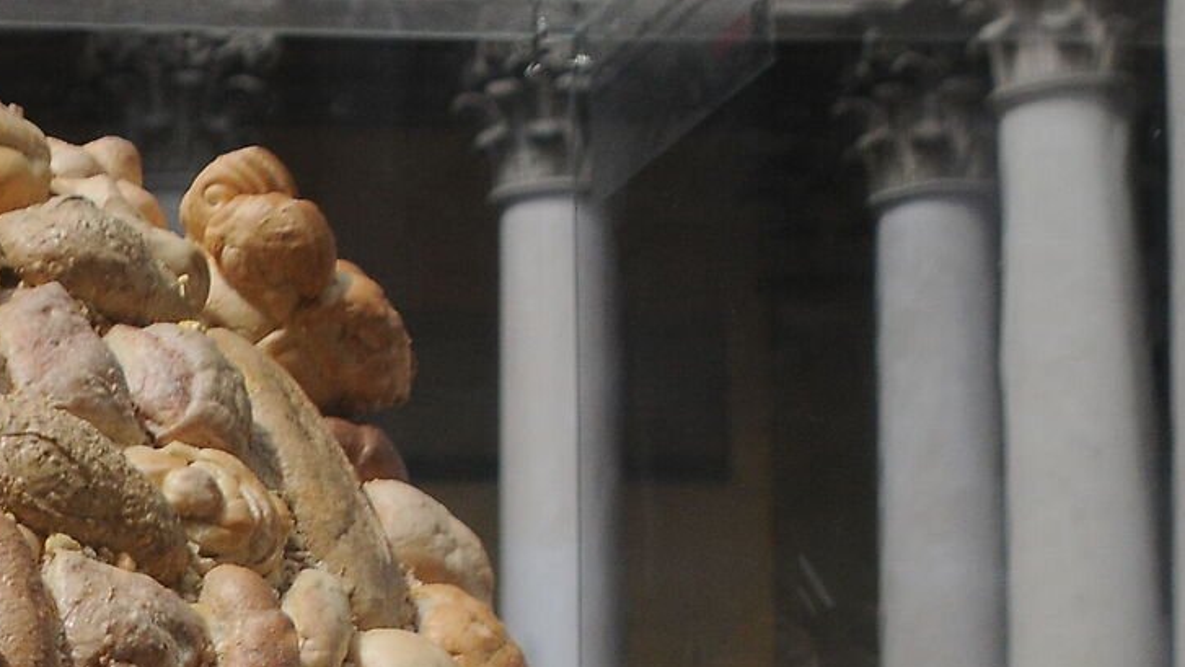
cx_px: -468
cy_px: 1115
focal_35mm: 145
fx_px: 4556
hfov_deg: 14.1
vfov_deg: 8.1
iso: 400
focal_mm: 28
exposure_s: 1/1600
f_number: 6.3
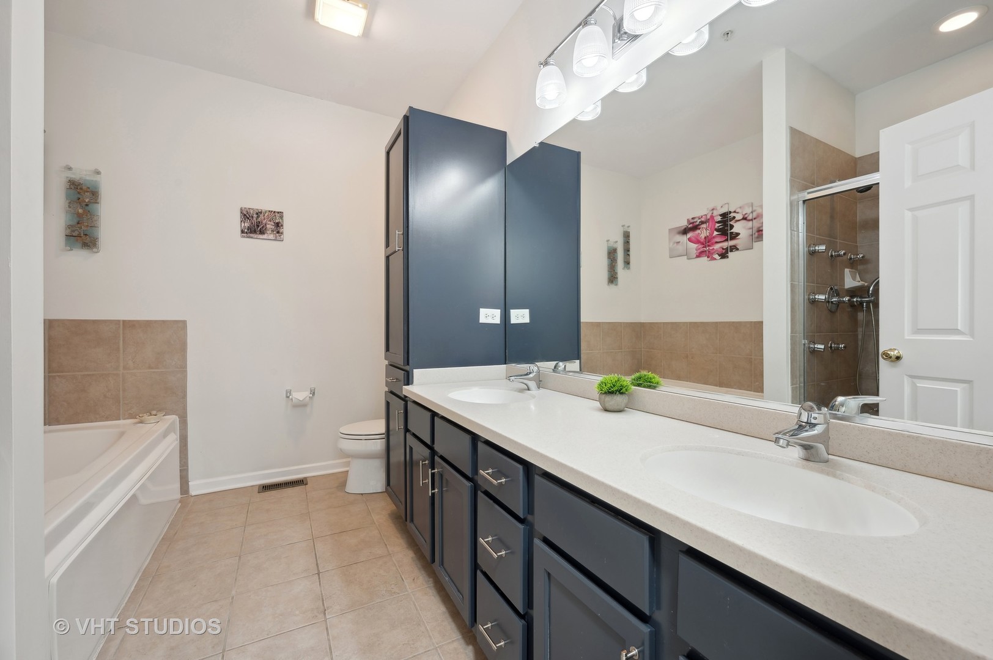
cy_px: 330
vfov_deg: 81.1
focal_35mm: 14
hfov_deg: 104.3
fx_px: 386
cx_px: 496
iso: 100
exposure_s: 1/1.67
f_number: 10
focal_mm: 14
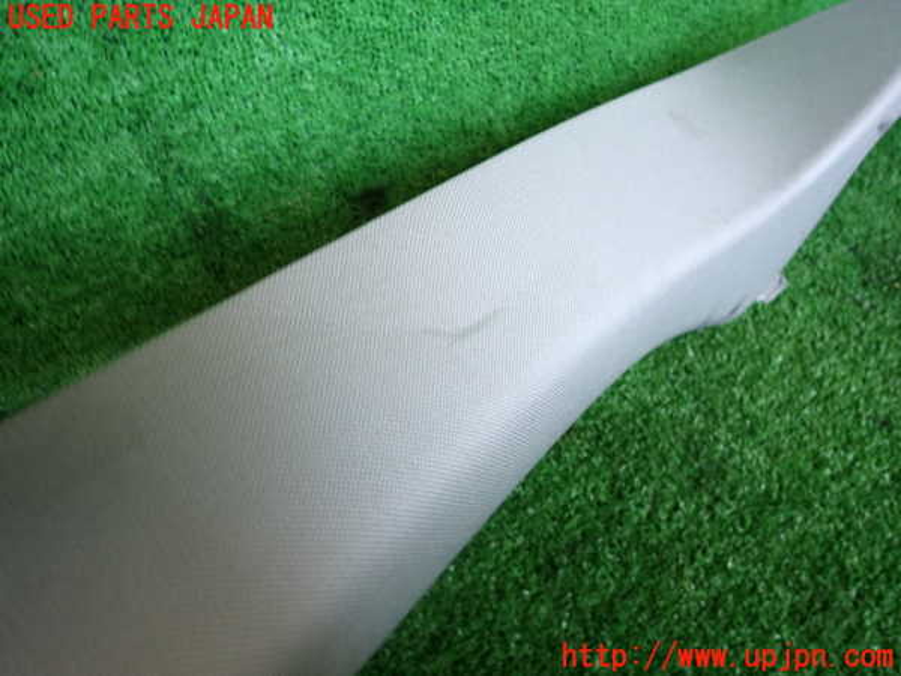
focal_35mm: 25
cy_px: 338
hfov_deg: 69.4
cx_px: 450
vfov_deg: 54.9
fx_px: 651
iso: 200
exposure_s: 1/60
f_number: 2
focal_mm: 4.5
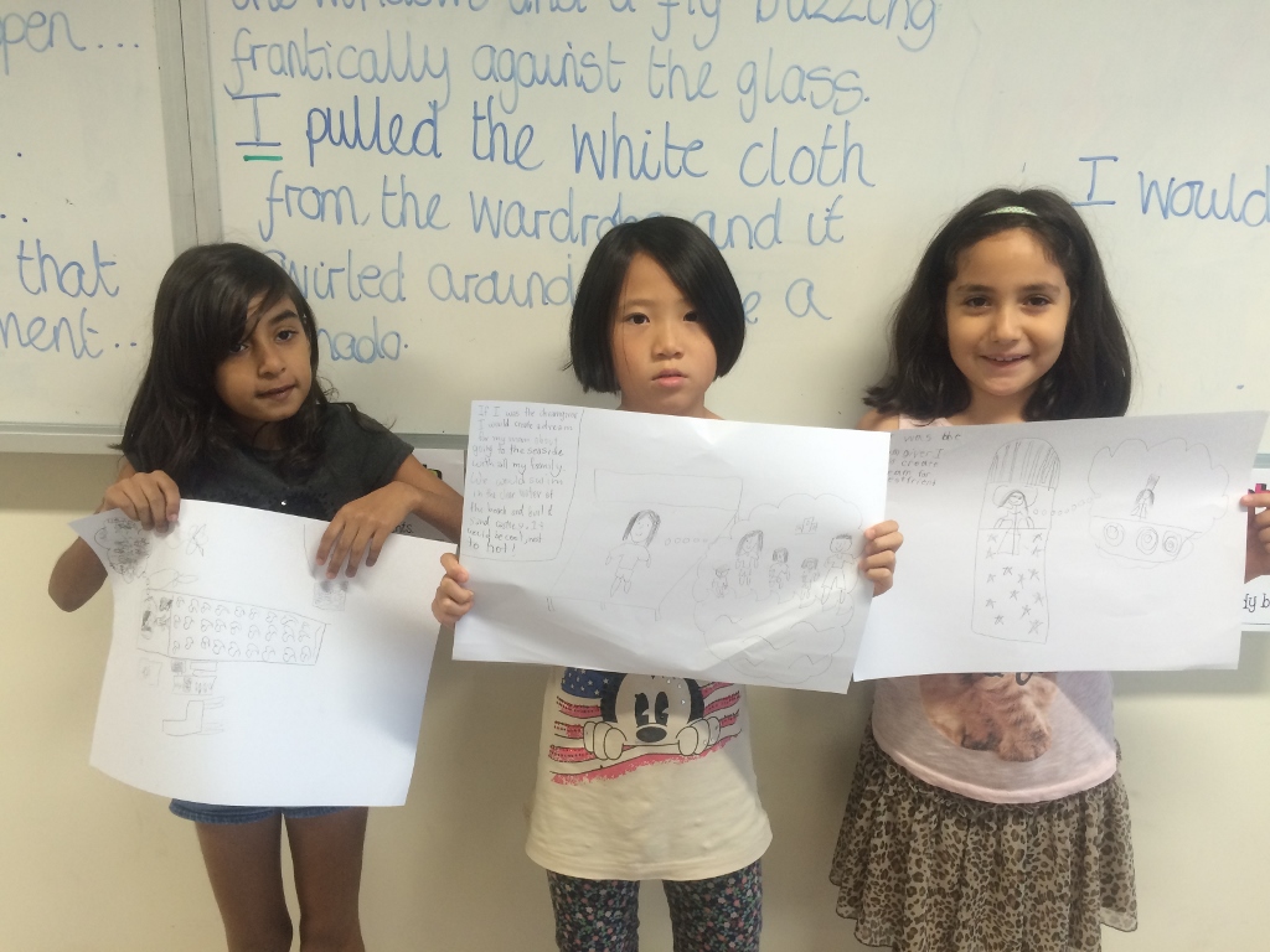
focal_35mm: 29
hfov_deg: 61.7
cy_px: 476
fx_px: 1064
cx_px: 635
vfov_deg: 48.2
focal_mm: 4.15
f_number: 2.2
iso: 64
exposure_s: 1/33
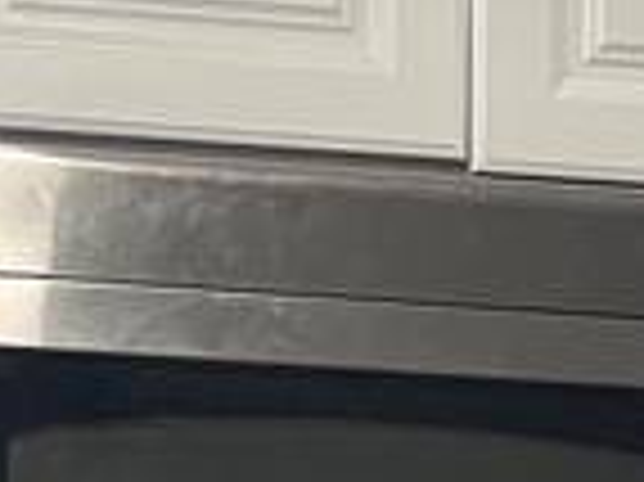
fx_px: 3457
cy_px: 1360
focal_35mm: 186
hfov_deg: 10.5
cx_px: 779
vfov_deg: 7.2
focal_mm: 4.2
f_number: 1.6
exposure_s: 1/60
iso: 100
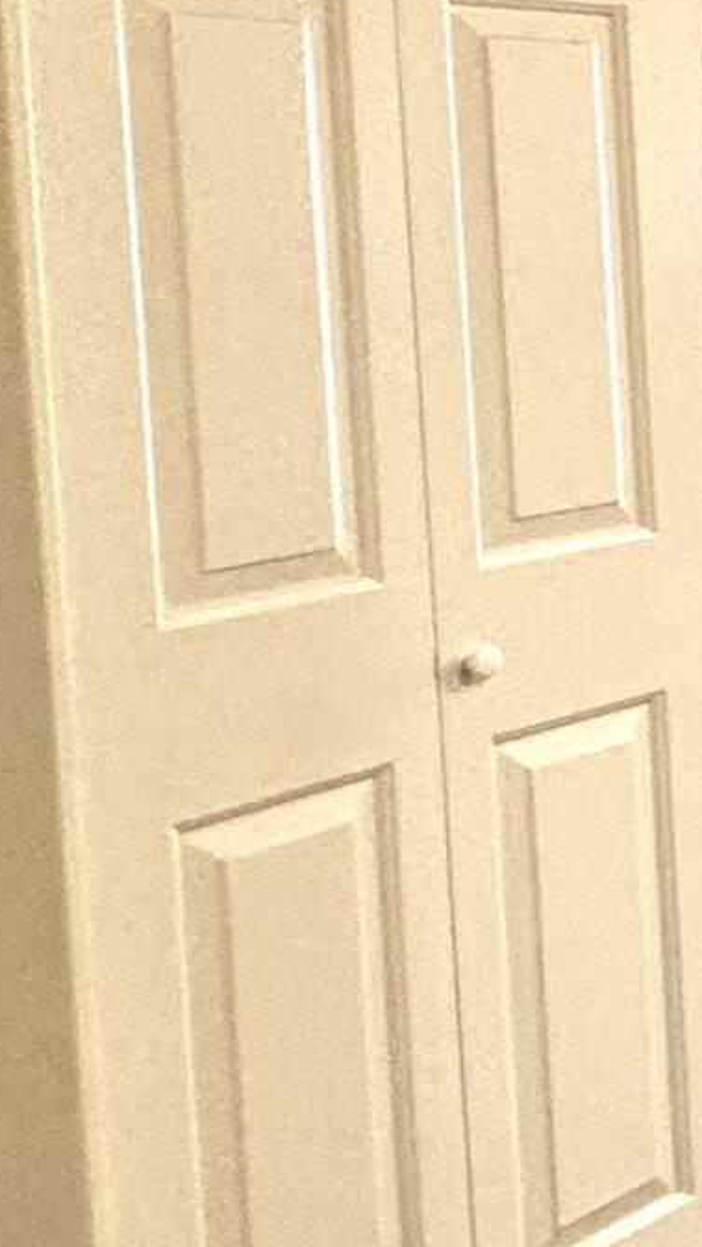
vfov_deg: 30.4
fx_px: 2248
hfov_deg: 9.8
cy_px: 278
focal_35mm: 68
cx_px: 2395
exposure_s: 1/60
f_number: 2.2
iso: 200
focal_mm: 2.22
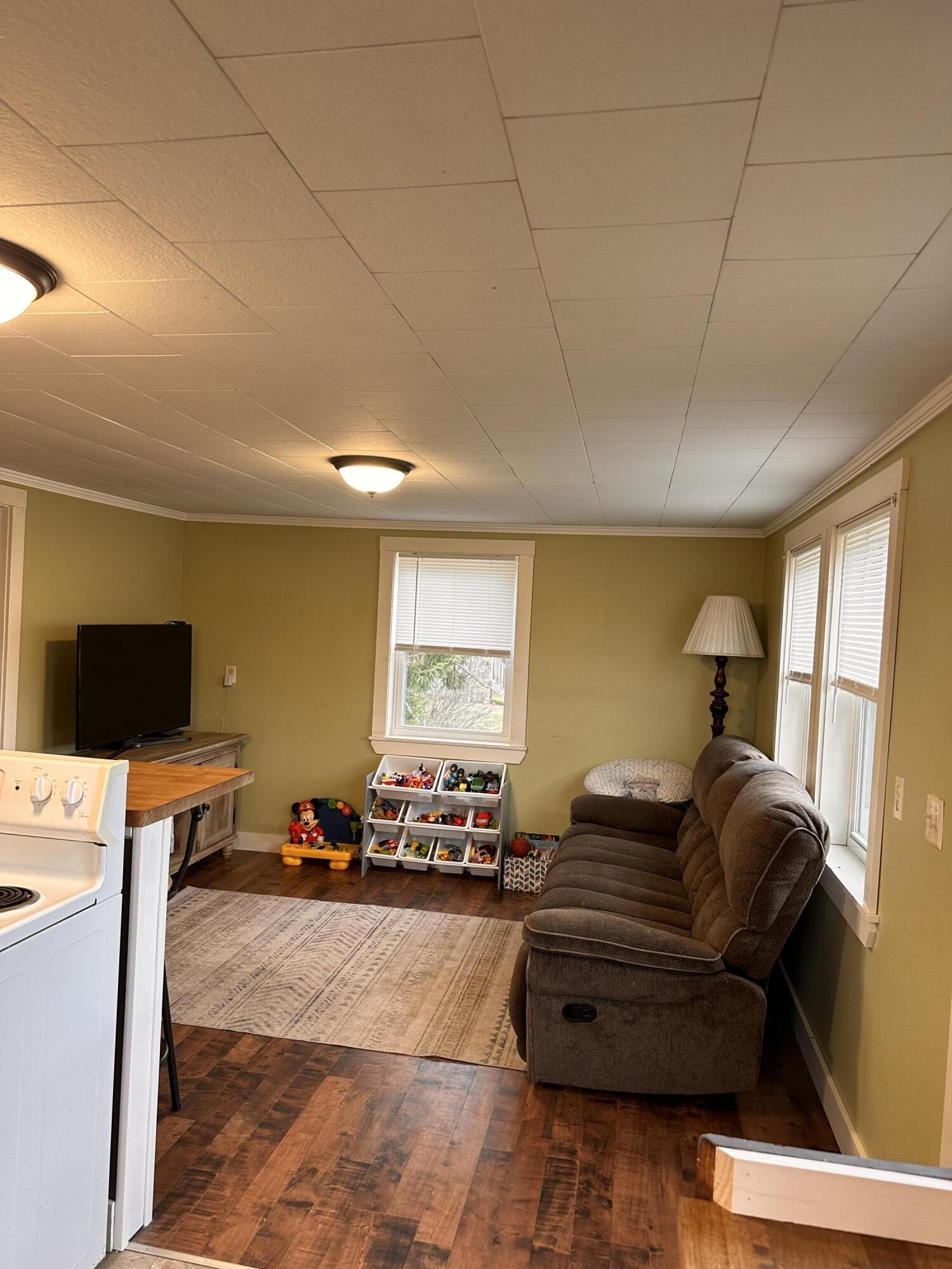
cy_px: 634
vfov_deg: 71.6
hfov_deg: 56.8
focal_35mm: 24
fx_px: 880
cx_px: 476
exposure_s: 1/60
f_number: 1.78
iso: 125
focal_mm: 6.86
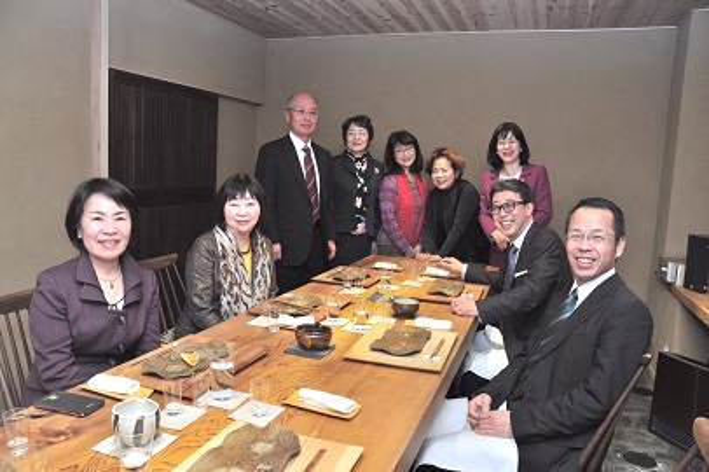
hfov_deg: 67.4
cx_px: 354
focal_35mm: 27
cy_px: 236
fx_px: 531
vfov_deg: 47.9
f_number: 5.6
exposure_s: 1/40
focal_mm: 18
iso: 400
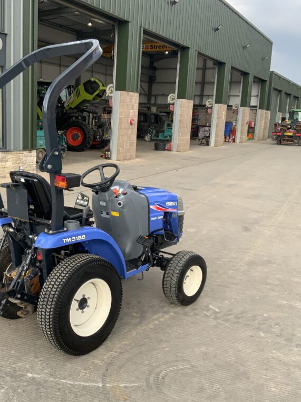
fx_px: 452
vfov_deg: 47.9
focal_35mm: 39
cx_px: 102
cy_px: 201
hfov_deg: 36.5
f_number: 1.8
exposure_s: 1/422
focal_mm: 3
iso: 16
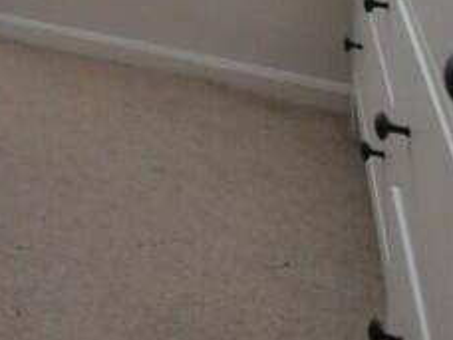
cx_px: -463
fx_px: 824
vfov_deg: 18.5
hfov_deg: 18.7
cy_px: -263
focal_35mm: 63
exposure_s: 1/125
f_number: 4.5
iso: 200
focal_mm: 7
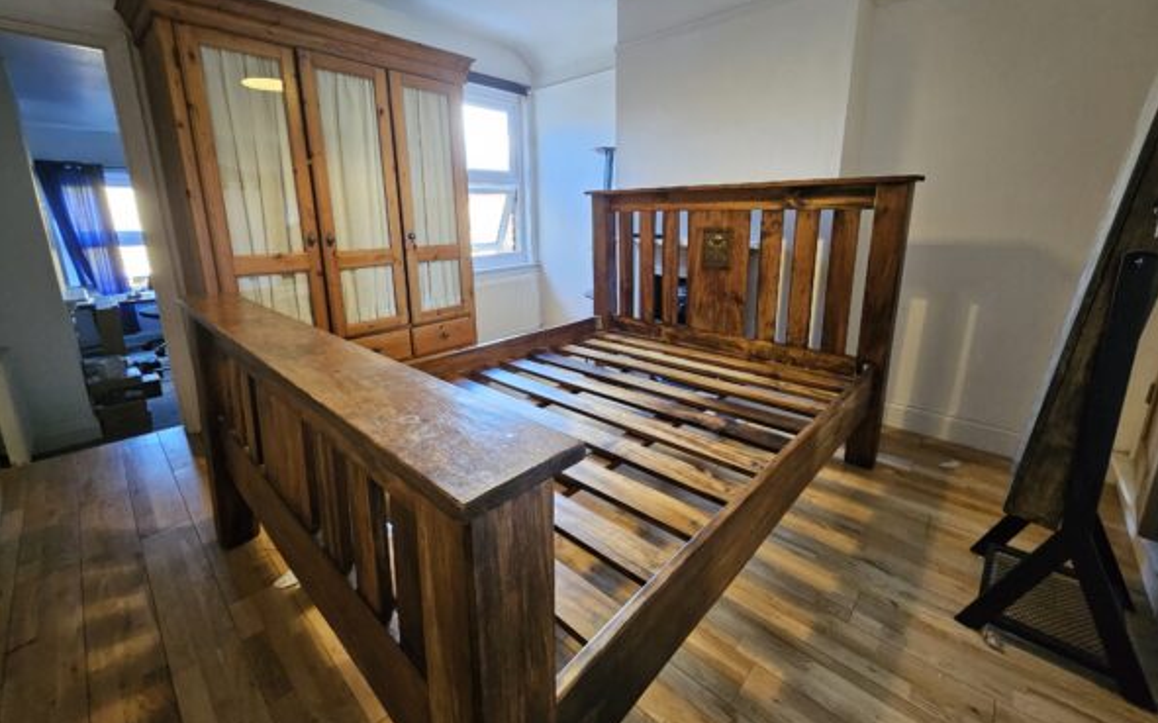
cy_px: 325
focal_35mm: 14
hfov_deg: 105.3
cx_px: 586
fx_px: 442
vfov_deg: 78.4
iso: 400
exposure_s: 1/33.3
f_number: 2.2
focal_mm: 1.74
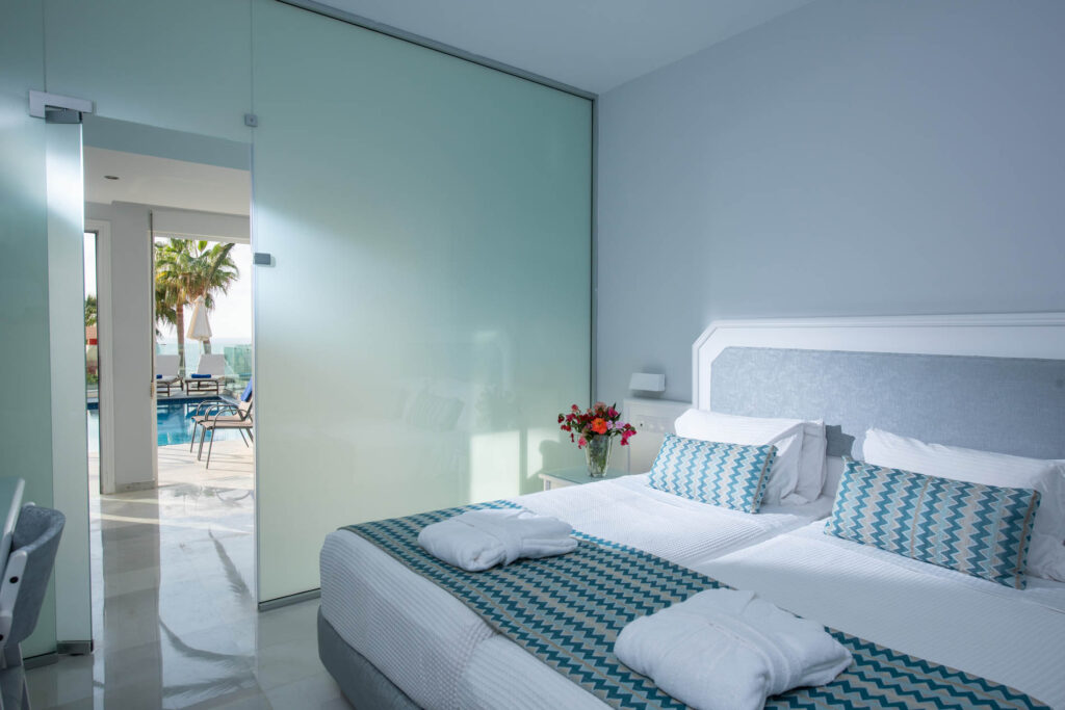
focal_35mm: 21
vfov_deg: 59.5
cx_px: 532
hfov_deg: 81.2
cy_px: 355
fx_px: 621
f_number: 9
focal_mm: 21
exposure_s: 1/250
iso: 200
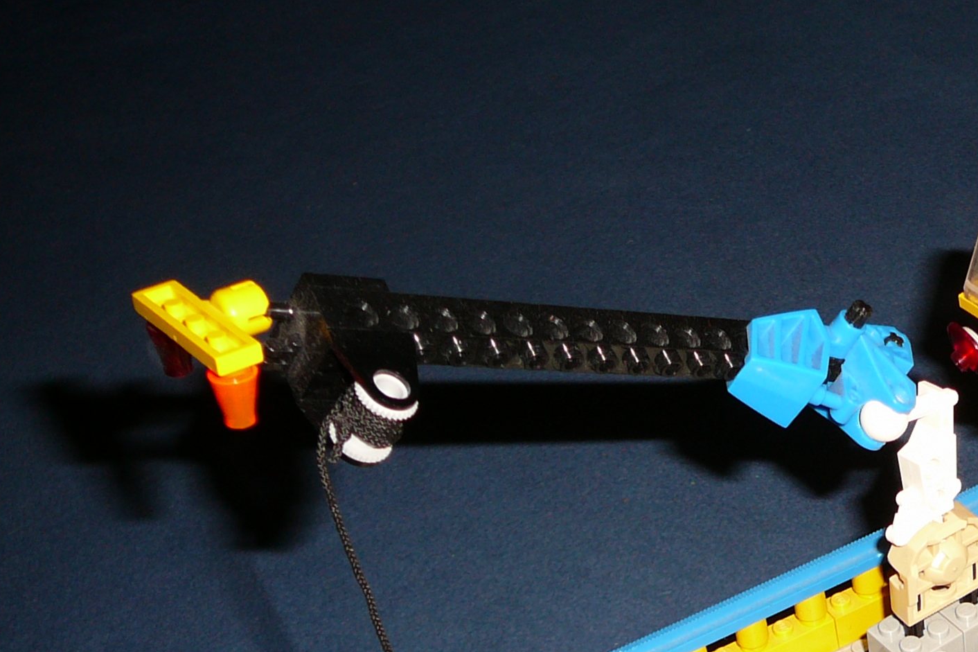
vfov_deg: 20.4
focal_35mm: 66
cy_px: 487
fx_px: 1793
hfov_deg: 29.6
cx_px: 821
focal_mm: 5.2
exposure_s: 1/30
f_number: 2.8
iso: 80
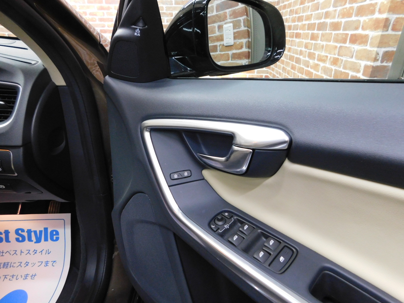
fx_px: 268
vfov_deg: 58.9
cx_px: 202
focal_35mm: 23
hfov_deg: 73.9
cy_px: 152
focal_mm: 4
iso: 400
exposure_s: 1/13
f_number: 3
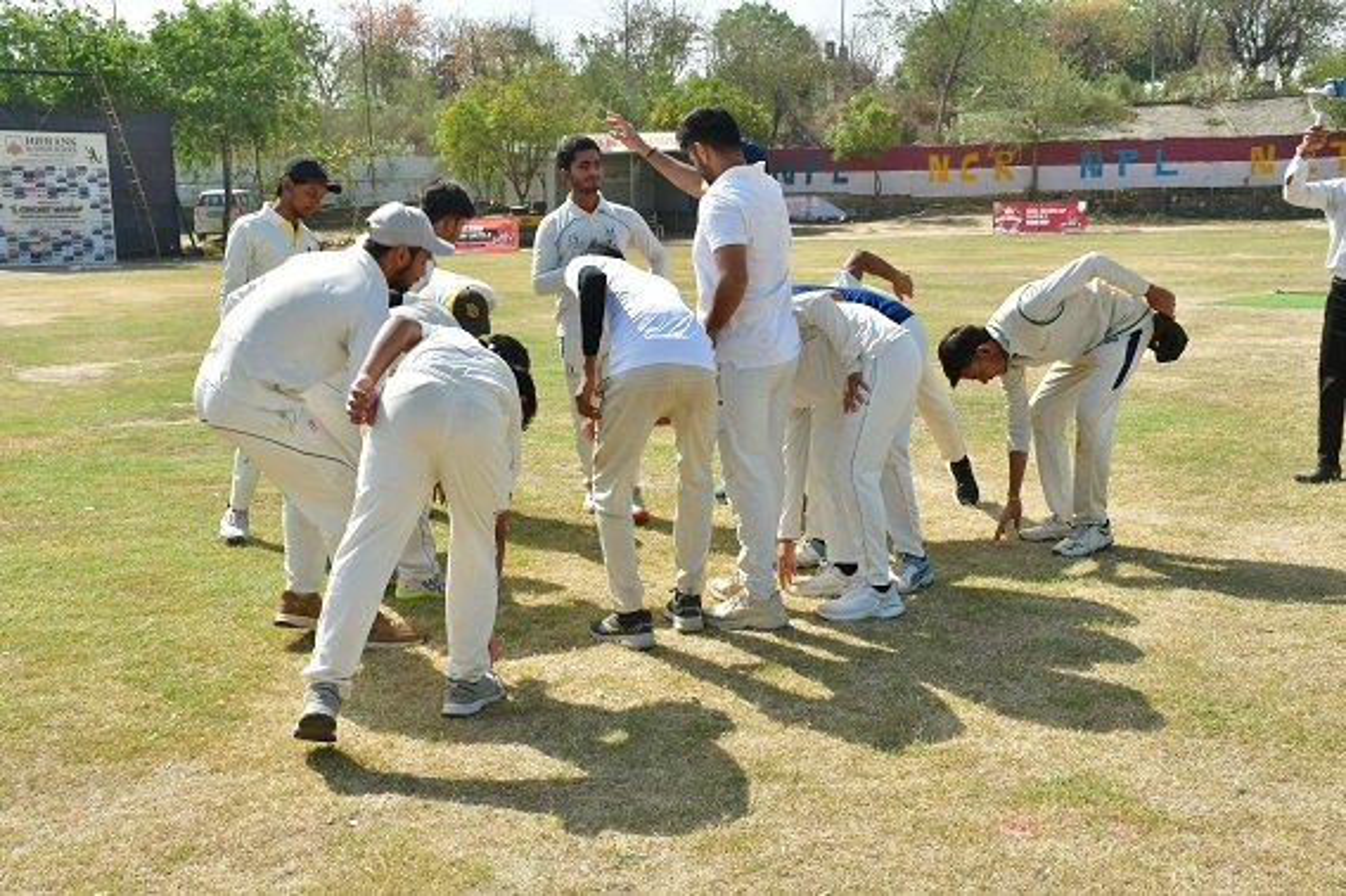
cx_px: 673
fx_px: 1495
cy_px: 448
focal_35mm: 40
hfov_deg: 48.5
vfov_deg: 33.4
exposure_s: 1/200
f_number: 9
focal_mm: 27
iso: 100
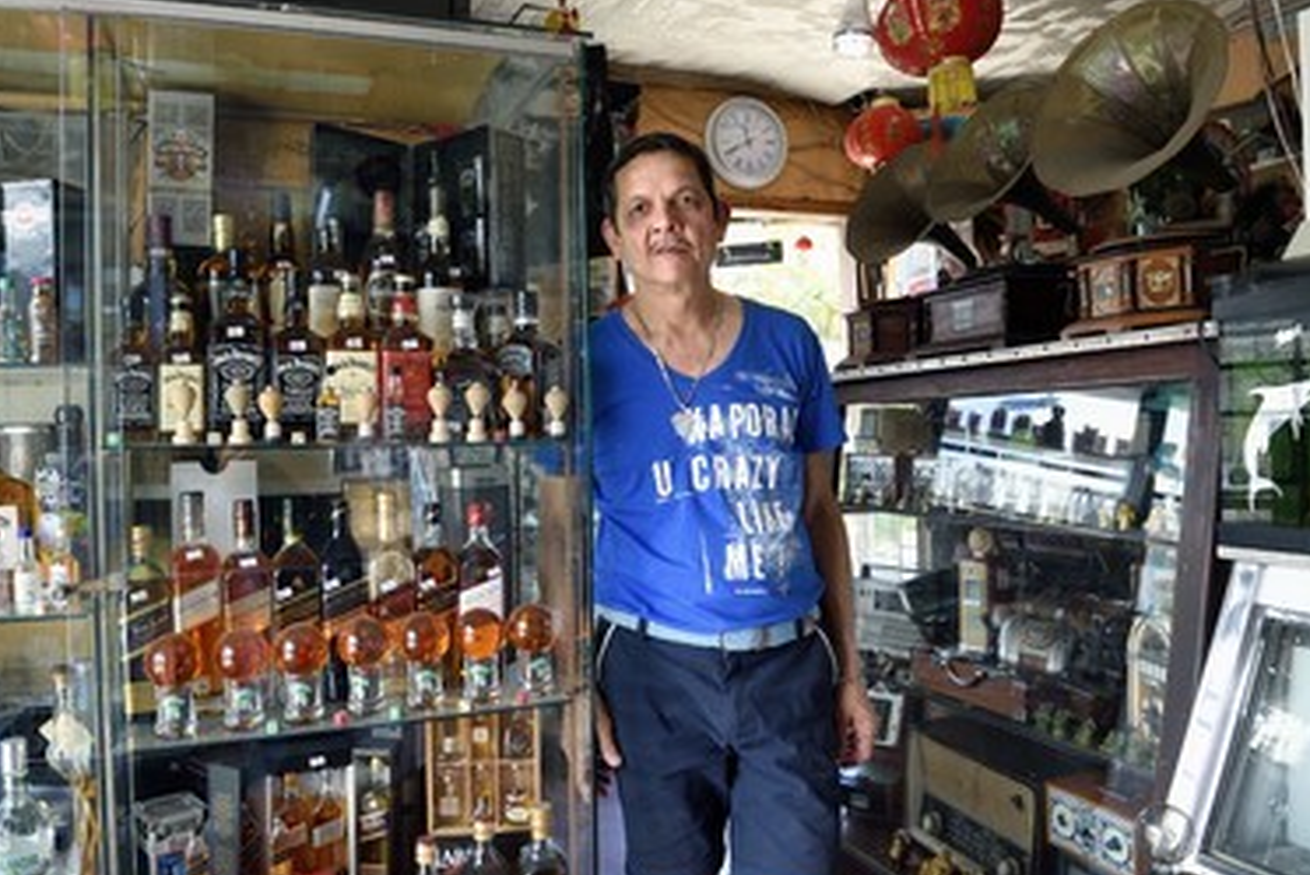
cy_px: 446
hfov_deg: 67.3
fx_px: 983
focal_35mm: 27
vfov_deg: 48.0
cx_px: 601
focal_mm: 24
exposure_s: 1/60
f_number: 8
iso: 800
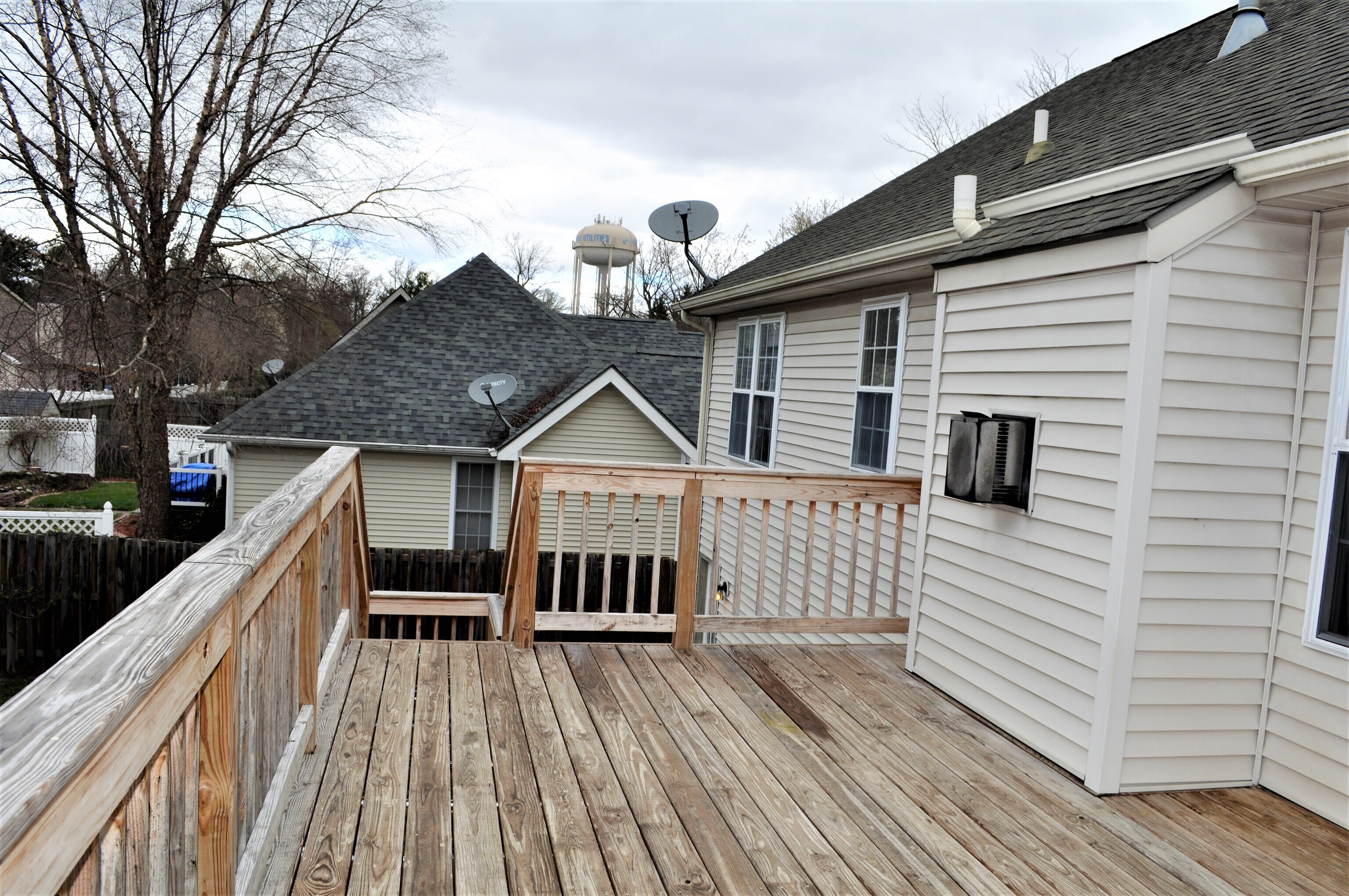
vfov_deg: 47.8
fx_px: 1010
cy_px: 448
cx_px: 674
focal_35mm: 27
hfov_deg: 67.4
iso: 200
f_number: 9
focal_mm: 18
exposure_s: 1/200
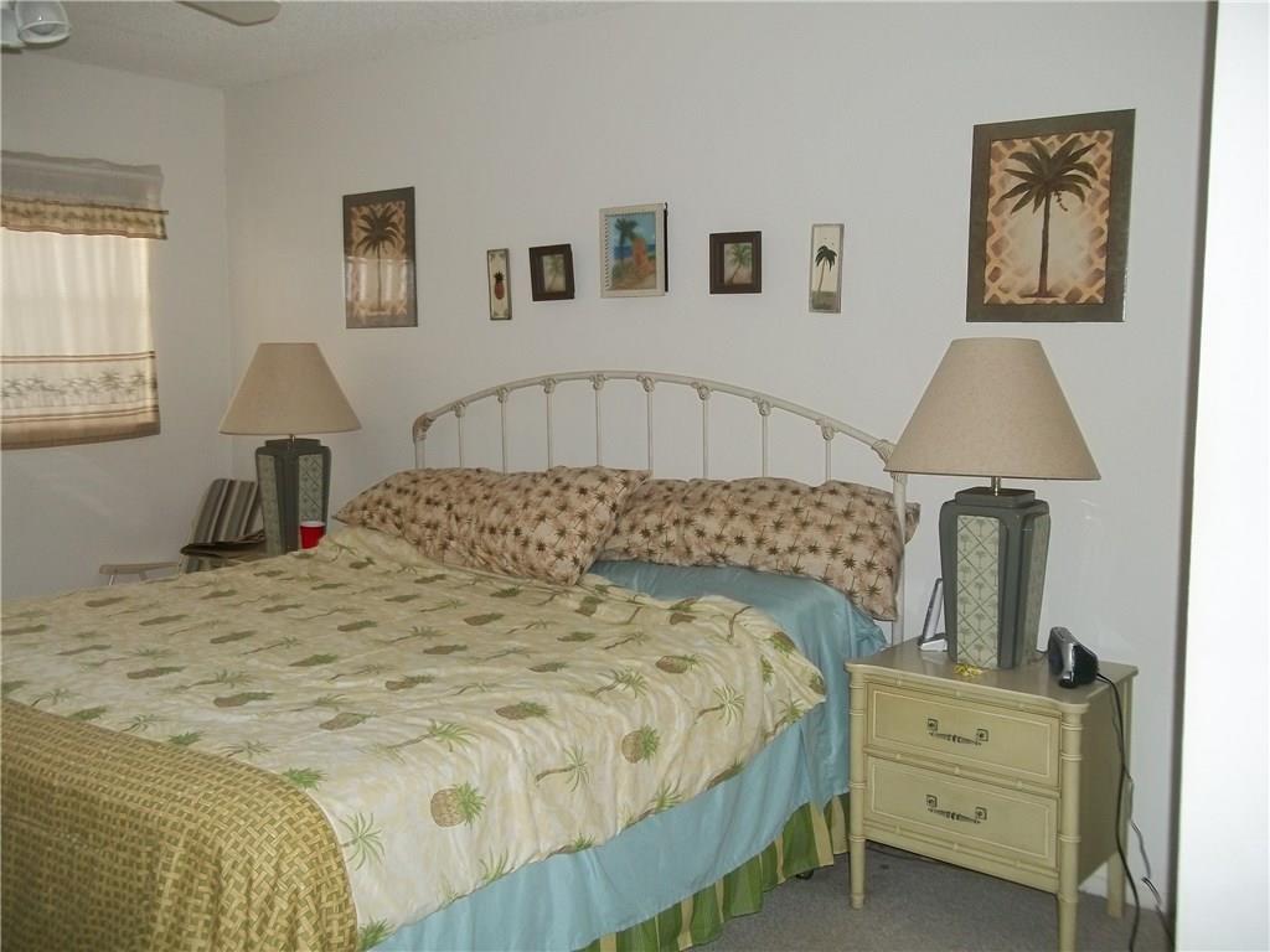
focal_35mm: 32
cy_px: 476
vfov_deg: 44.2
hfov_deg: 56.8
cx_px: 635
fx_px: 1174
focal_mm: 5.7
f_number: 2.9
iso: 160
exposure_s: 1/30
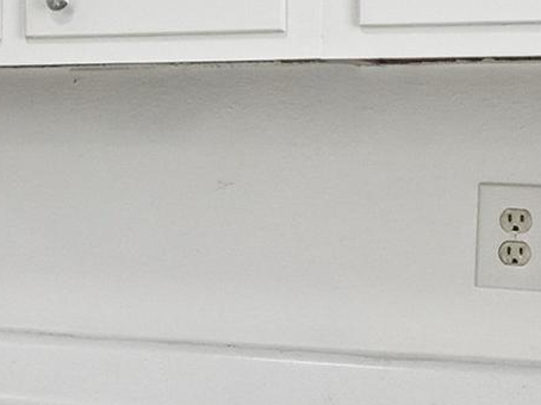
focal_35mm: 111
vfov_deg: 13.2
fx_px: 1737
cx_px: -456
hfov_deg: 15.1
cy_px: 24
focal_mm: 17.5
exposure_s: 1/6400
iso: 1000
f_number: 6.3
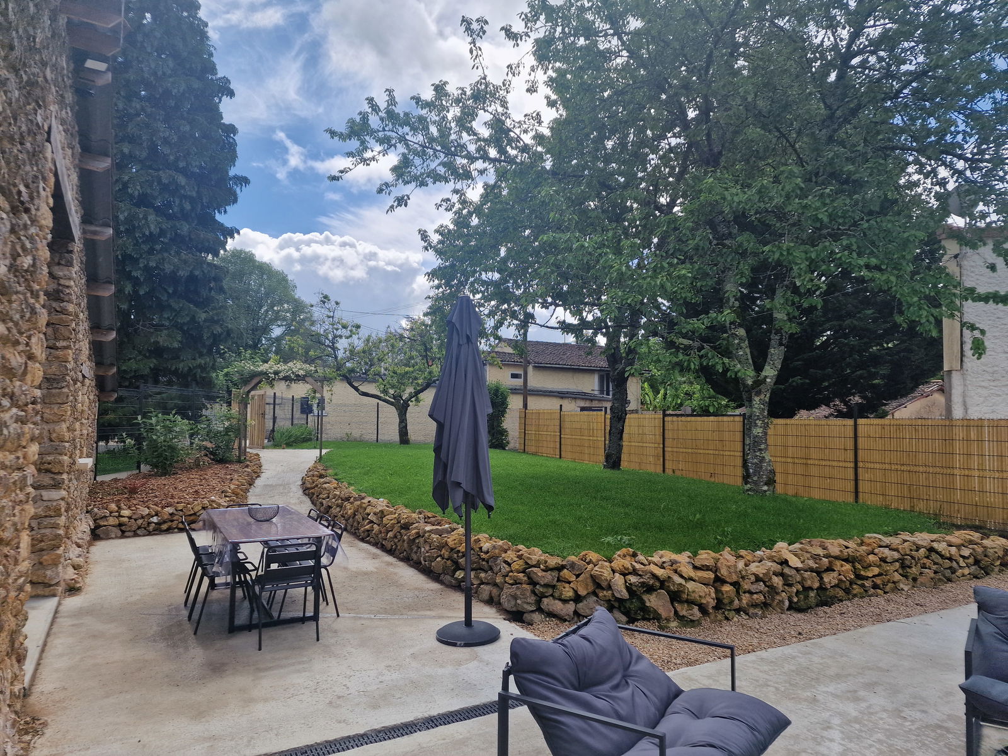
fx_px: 670
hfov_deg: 73.9
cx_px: 504
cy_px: 378
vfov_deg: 58.9
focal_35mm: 23
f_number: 1.8
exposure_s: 1/1200
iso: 50
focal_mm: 6.4
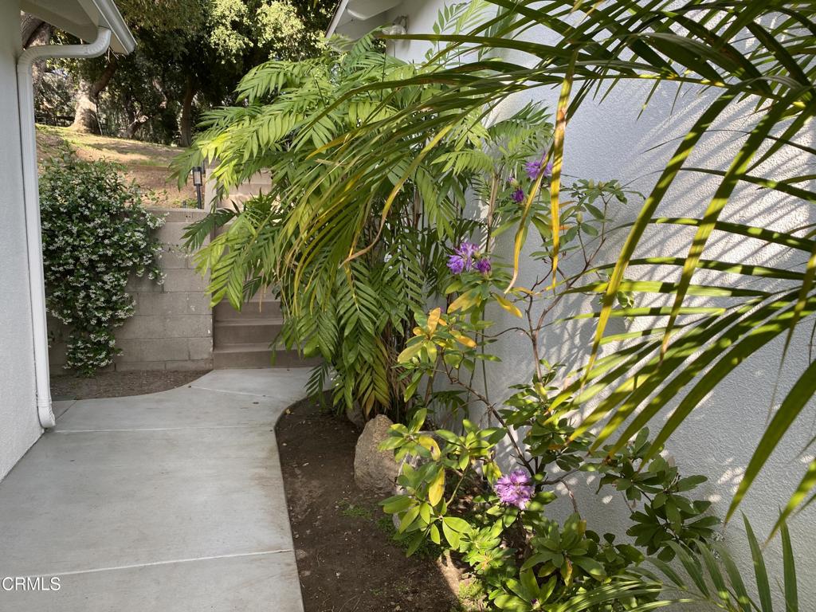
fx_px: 613
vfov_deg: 53.1
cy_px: 306
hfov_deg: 67.3
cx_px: 408
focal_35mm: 26
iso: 32
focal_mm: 4.25
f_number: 1.8
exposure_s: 1/223
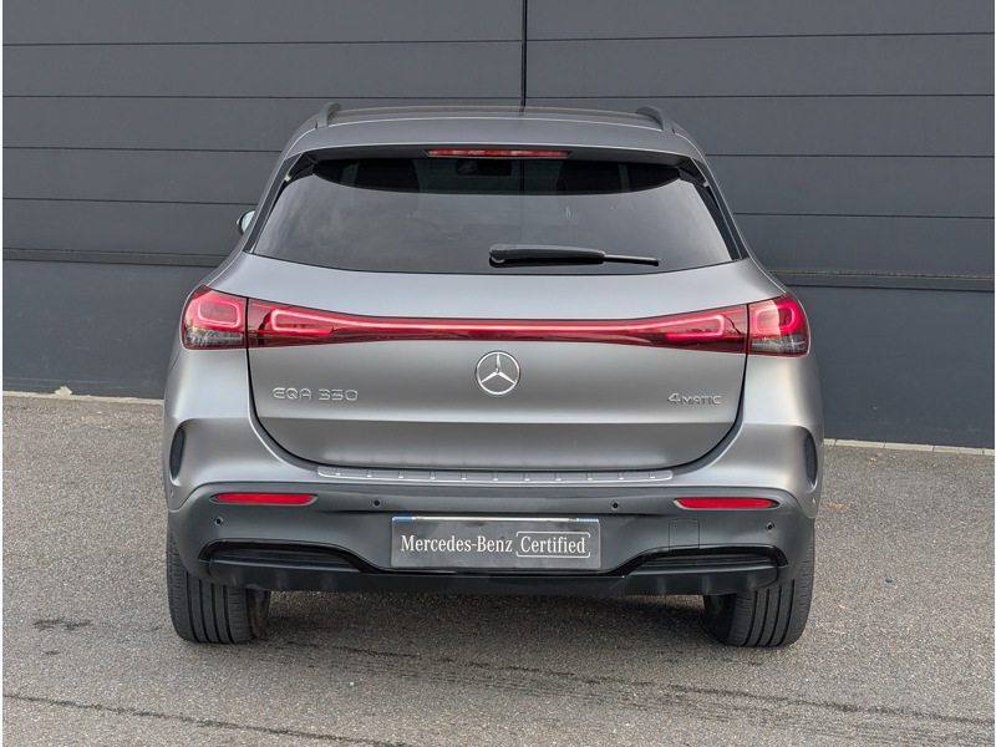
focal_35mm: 49
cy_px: 374
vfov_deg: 29.7
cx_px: 498
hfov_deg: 38.9
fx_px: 1410
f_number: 1.68
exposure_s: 1/230
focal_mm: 6.9
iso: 33
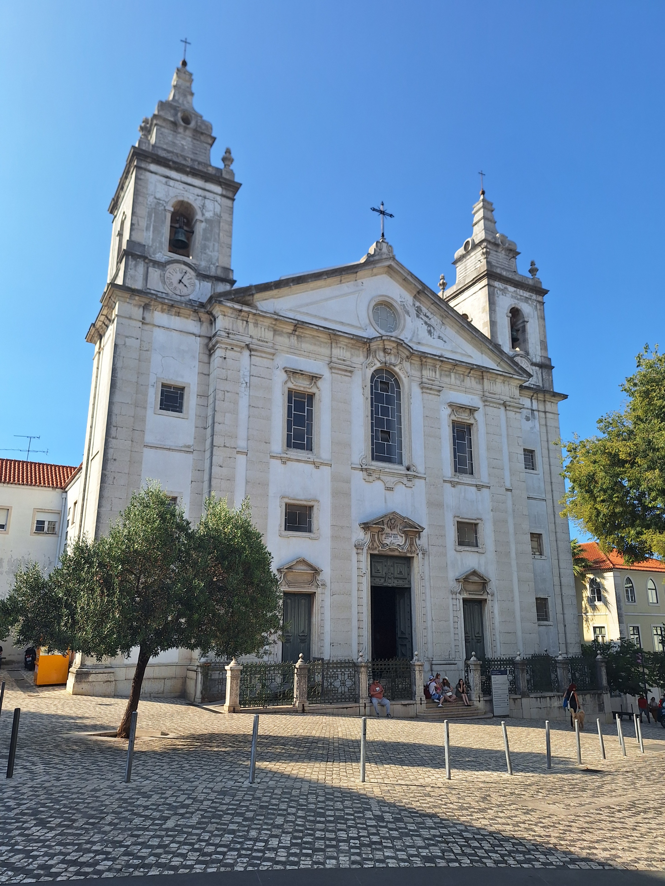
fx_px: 589
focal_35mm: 23
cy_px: 443
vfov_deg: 73.9
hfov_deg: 58.9
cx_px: 332
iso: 40
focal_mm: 5.54
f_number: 1.8
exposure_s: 1/2000
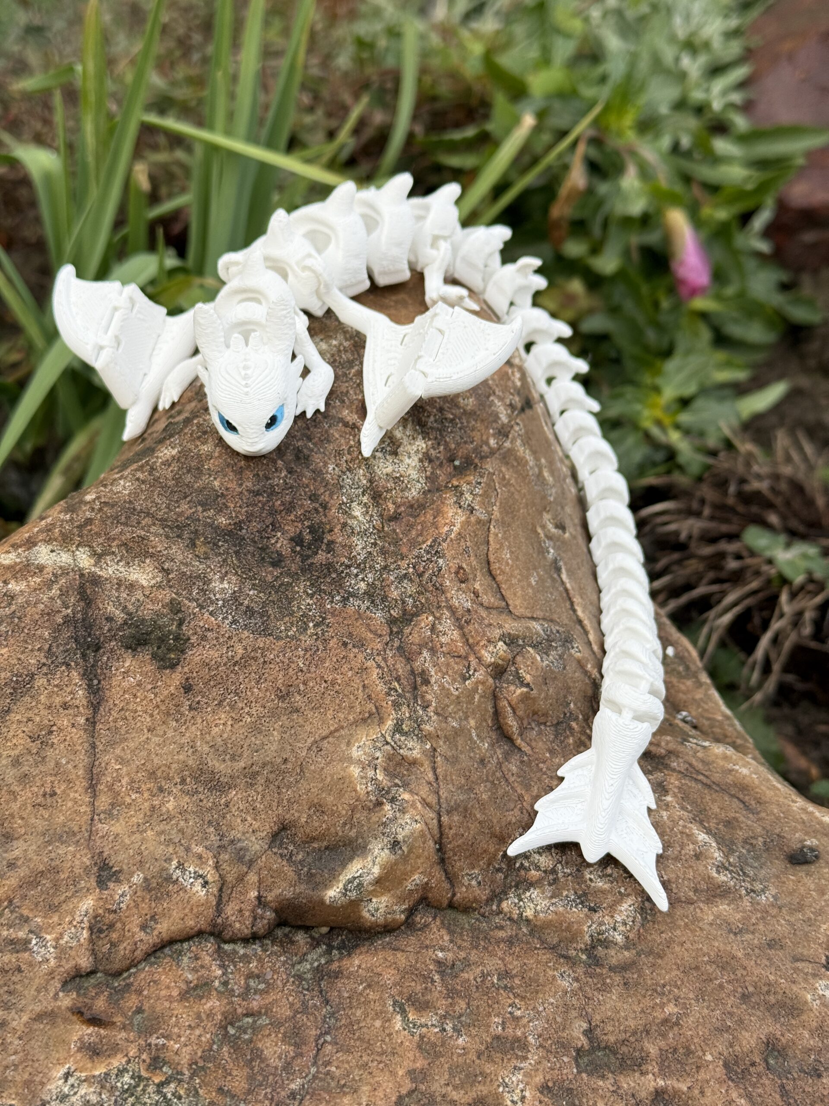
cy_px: 553
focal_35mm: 48
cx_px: 414
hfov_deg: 30.3
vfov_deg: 39.7
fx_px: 1533
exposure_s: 1/587
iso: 64
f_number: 1.78
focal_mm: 6.76
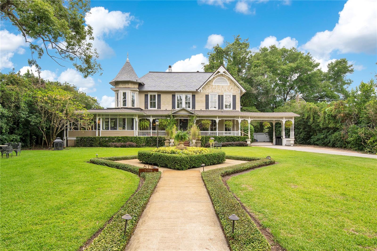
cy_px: 126
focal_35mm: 16
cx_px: 188
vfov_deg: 73.7
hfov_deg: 96.7
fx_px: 168
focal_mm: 16
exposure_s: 1/100
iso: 100
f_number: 7.1
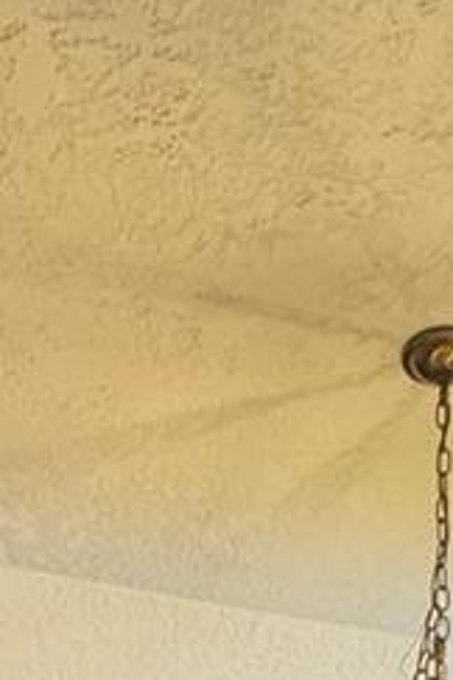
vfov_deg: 16.5
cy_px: 1517
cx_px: 296
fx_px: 1359
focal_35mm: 72
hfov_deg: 18.9
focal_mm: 2.22
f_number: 2.2
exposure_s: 1/120
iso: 250
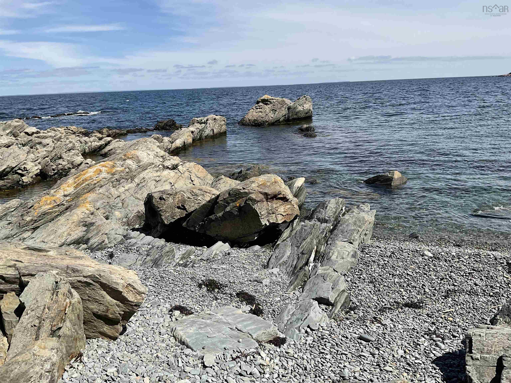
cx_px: 256
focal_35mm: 29
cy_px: 192
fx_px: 428
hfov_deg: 61.7
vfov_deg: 48.2
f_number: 1.8
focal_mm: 3
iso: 16
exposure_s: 1/2427
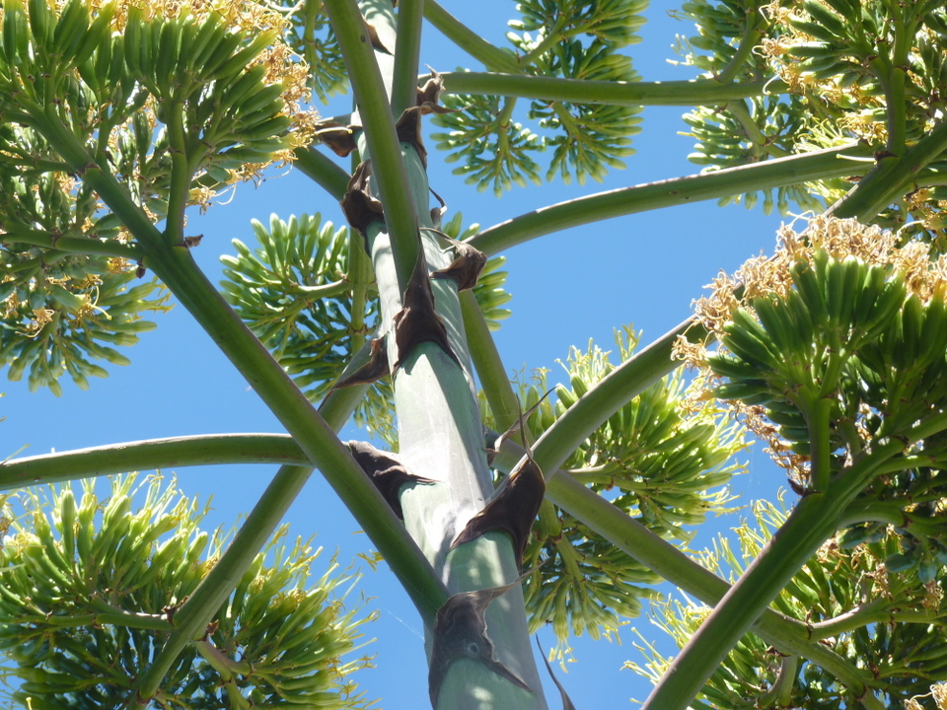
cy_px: 355
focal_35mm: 125
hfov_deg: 15.8
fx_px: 3420
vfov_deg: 11.9
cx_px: 474
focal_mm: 22.3
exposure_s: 1/250
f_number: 4.5
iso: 80
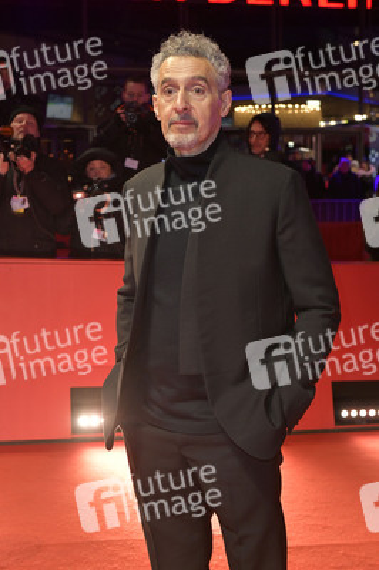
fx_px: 886
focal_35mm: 56
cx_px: 190
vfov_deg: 35.7
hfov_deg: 24.2
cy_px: 285
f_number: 6.3
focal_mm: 56
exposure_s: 1/250
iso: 2000
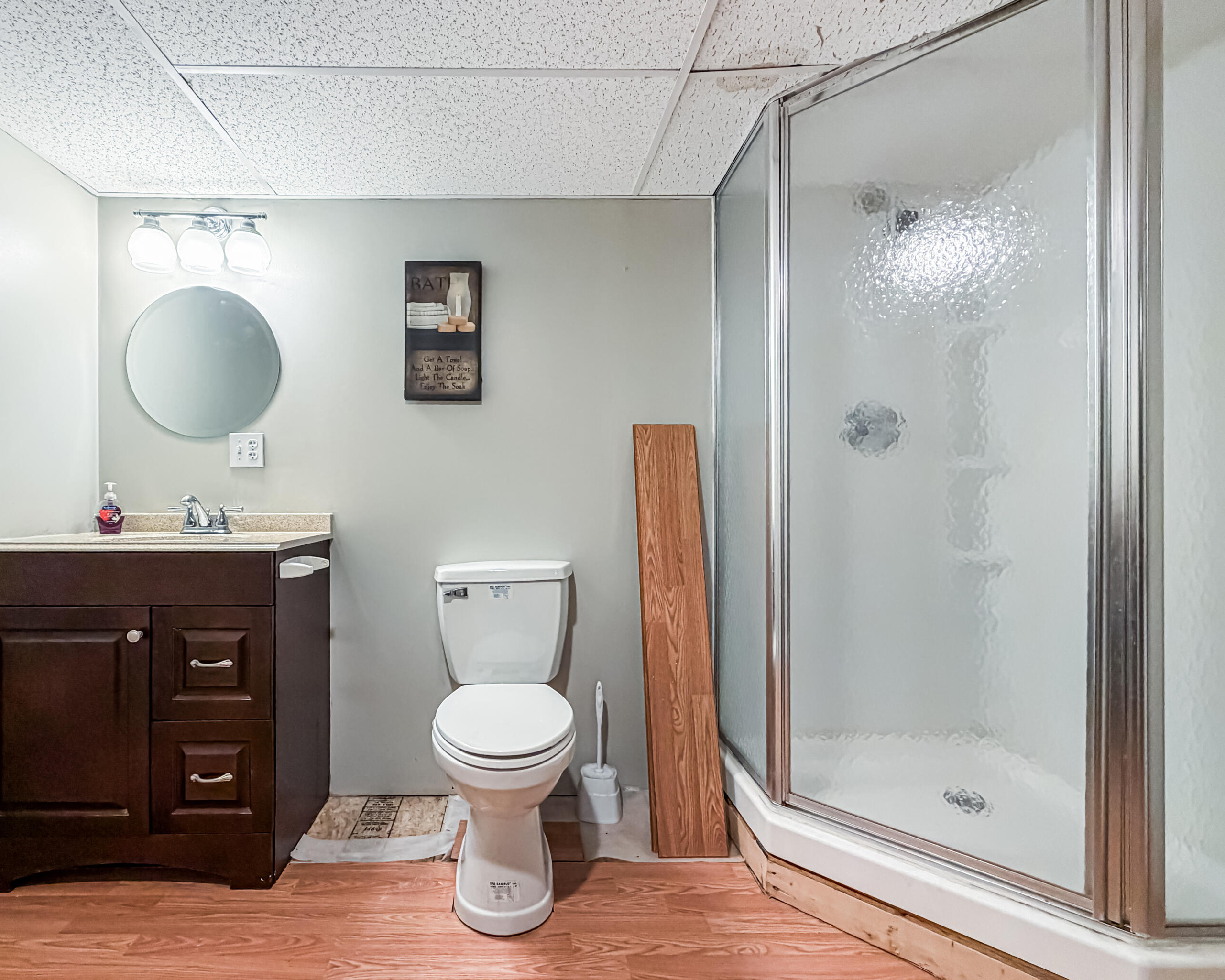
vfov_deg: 80.4
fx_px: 580
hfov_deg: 92.4
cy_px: 480
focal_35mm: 16
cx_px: 521
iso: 320
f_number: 2.2
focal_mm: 2.22
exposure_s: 1/120
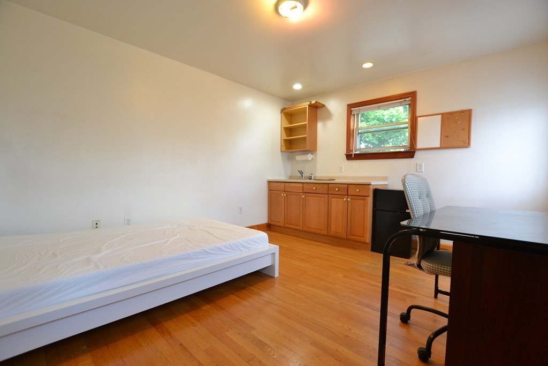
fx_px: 228
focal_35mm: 15
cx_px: 274
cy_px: 183
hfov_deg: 100.4
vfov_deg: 77.3
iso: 720
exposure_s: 1/60
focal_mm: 10
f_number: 4
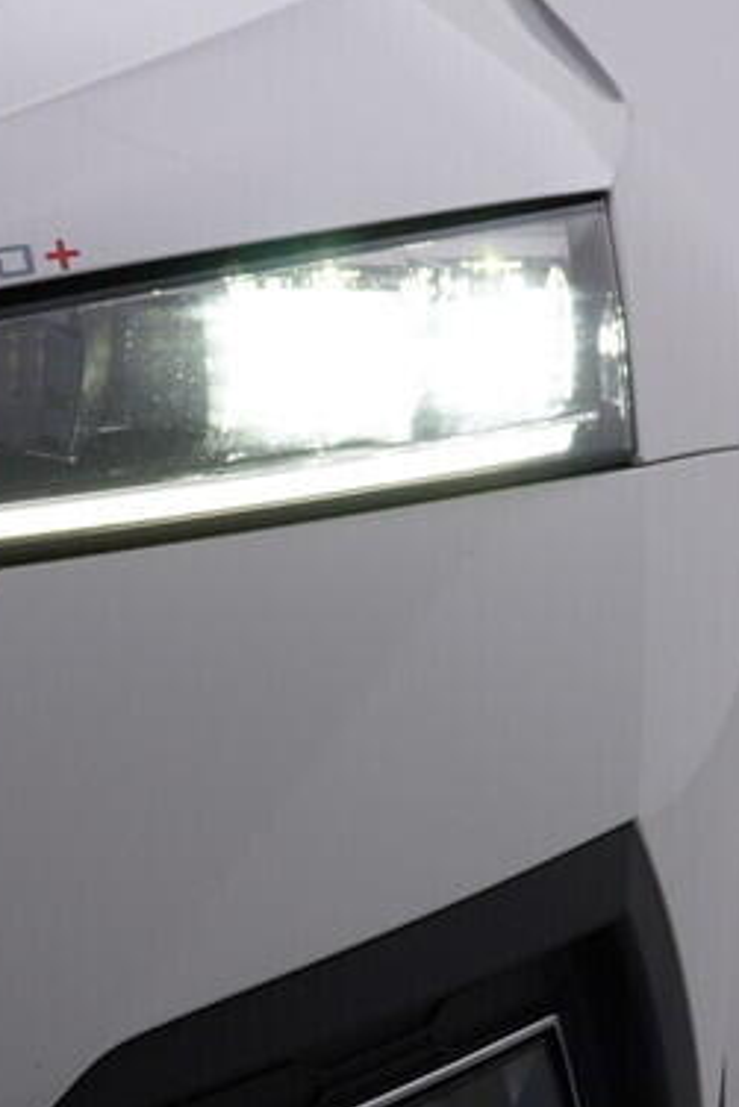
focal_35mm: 98
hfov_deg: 13.9
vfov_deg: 20.6
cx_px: 615
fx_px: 3015
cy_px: 849
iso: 125
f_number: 5
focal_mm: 24
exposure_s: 1/125
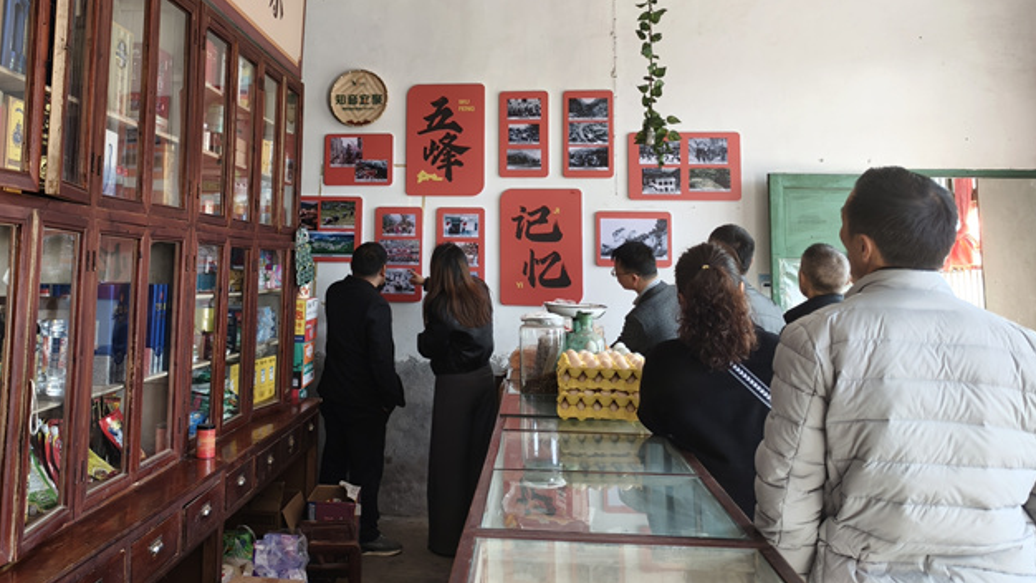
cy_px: 159
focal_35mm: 32
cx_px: 407
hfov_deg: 60.4
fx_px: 879
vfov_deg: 36.0
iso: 166
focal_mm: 5.6
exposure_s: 1/100
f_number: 1.57
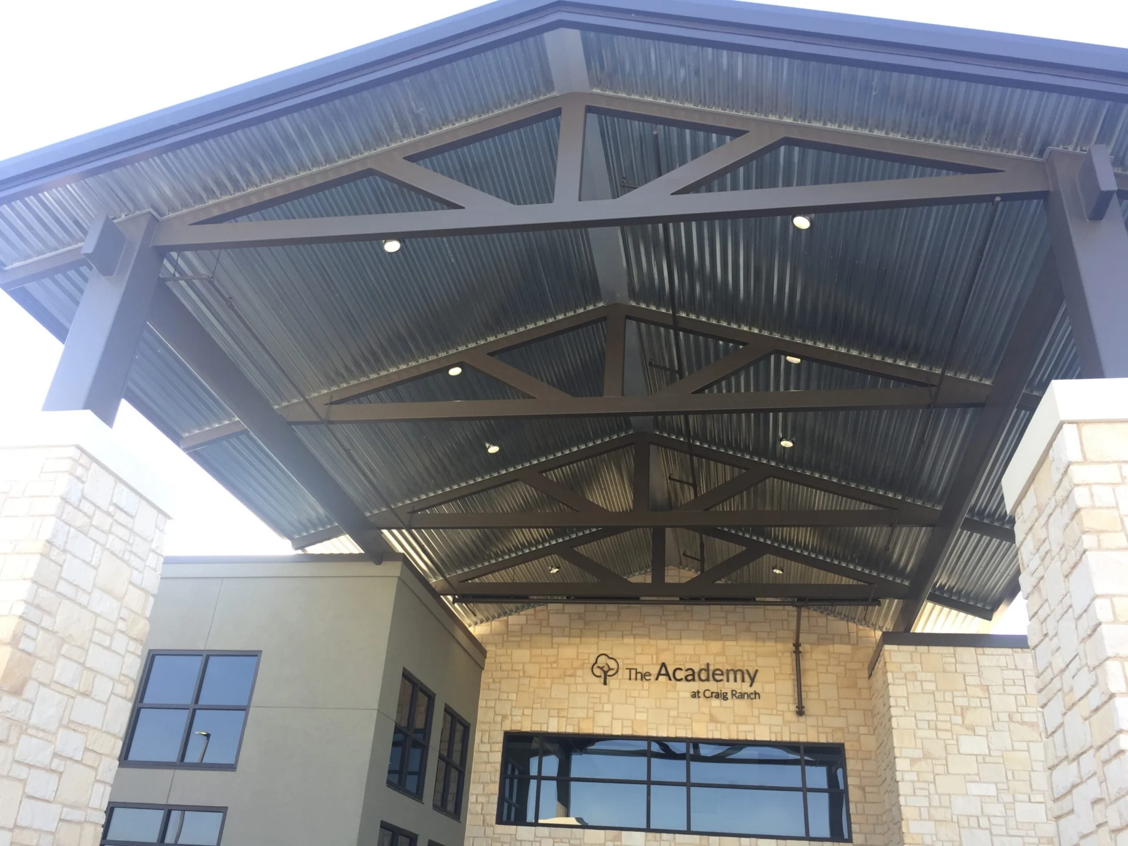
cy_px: 423
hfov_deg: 61.7
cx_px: 564
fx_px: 945
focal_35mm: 29
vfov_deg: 48.2
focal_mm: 4.15
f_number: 2.2
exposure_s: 1/126
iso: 32
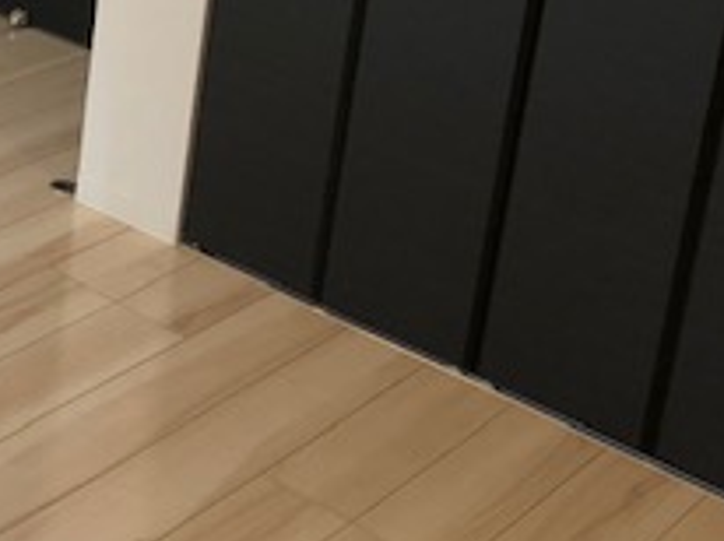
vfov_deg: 16.1
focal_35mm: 87
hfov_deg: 20.6
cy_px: -144
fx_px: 1818
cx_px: -211
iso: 32
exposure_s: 1/33
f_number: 1.8
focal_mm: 3.99
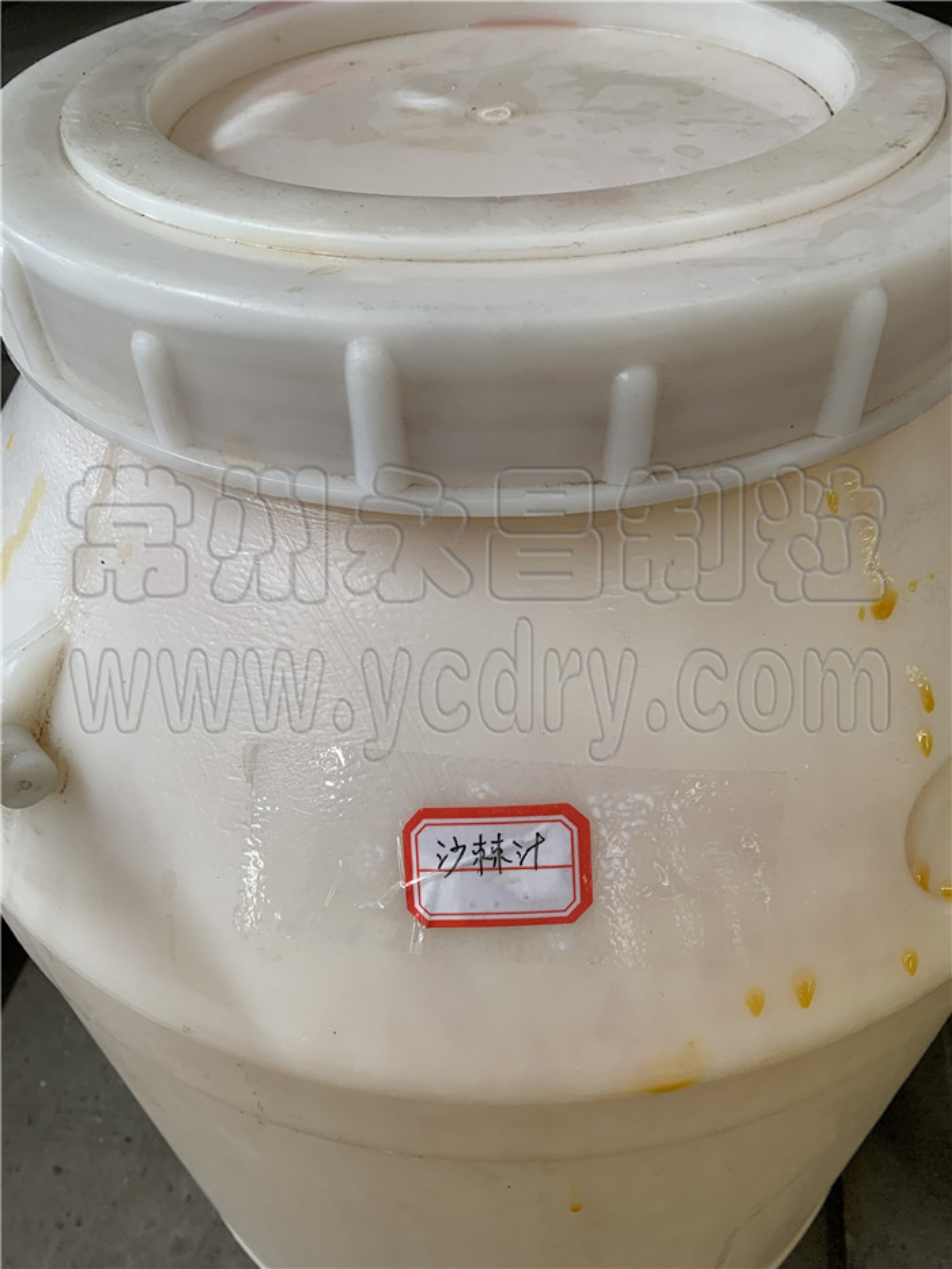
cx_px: 476
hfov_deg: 53.1
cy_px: 634
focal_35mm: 26
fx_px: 953
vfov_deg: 67.3
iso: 100
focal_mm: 4.25
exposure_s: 1/69
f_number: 1.8
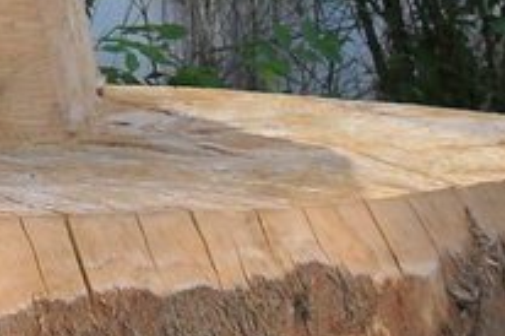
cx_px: -199
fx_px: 2537
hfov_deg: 11.0
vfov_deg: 7.5
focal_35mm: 181
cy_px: 368
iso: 100
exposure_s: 1/90
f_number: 8.9
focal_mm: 6.2
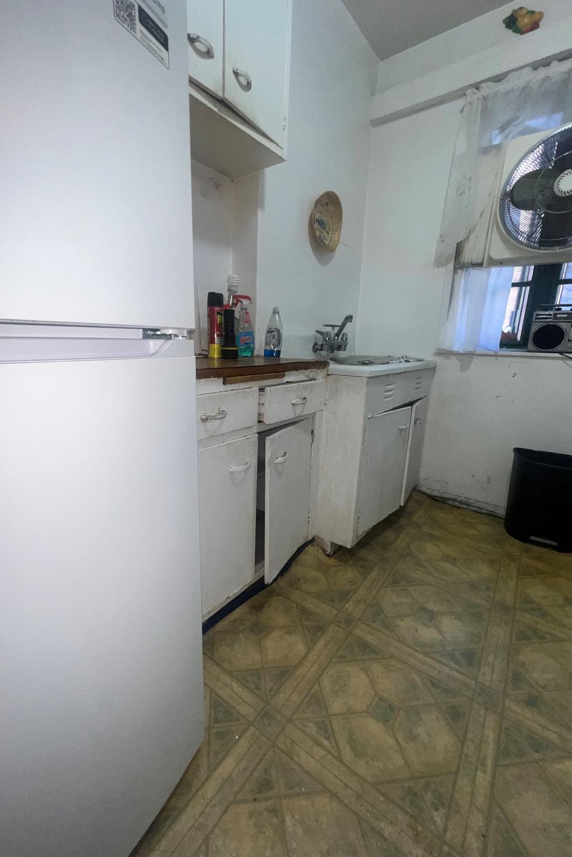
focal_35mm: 14
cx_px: 260
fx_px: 334
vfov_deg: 104.2
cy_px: 425
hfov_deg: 81.0
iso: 64
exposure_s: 1/77
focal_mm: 1.57
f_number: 1.8
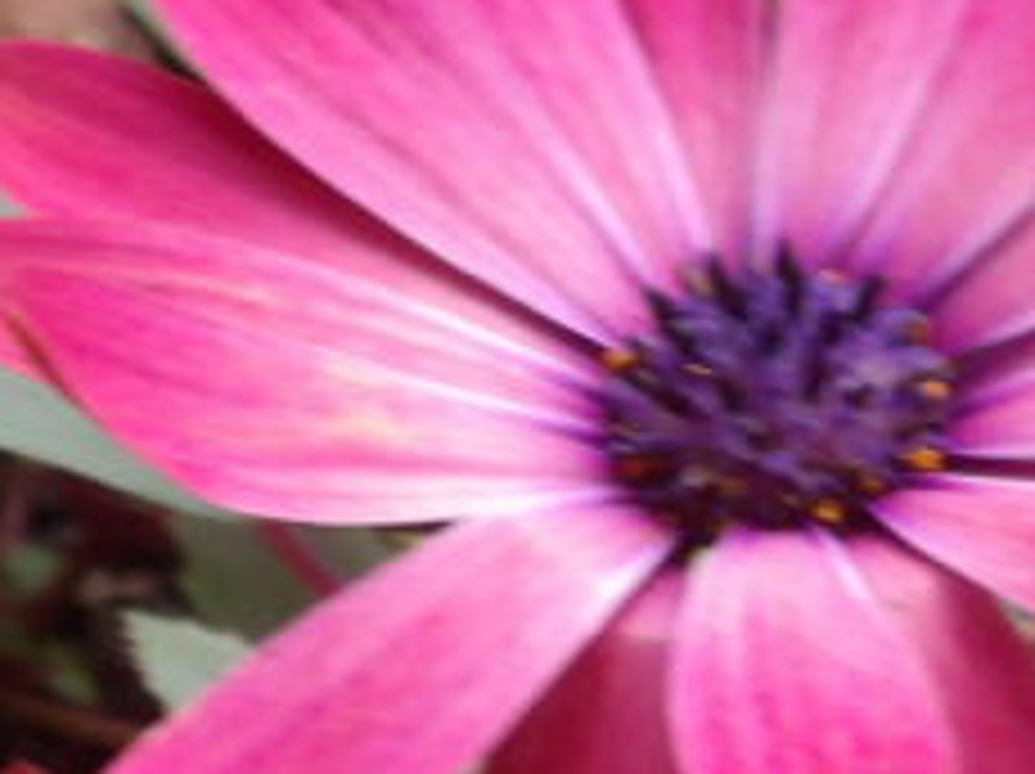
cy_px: 886
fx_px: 5585
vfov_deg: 7.9
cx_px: 1431
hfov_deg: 10.3
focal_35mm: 187
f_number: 4.9
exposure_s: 1/61
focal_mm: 7.6
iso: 100
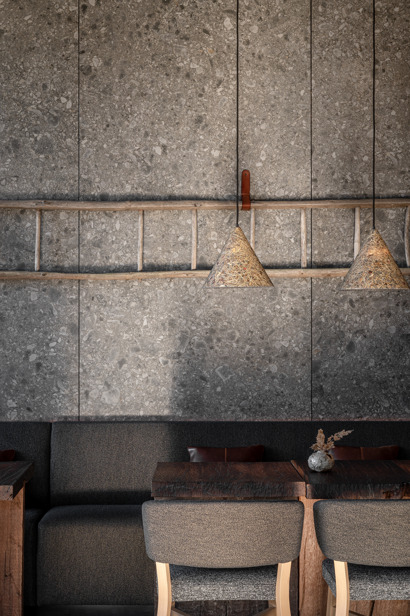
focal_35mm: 70
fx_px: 1197
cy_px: 308
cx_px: 205
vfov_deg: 28.9
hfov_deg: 19.4
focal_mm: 70
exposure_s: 1/20
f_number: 13
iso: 200
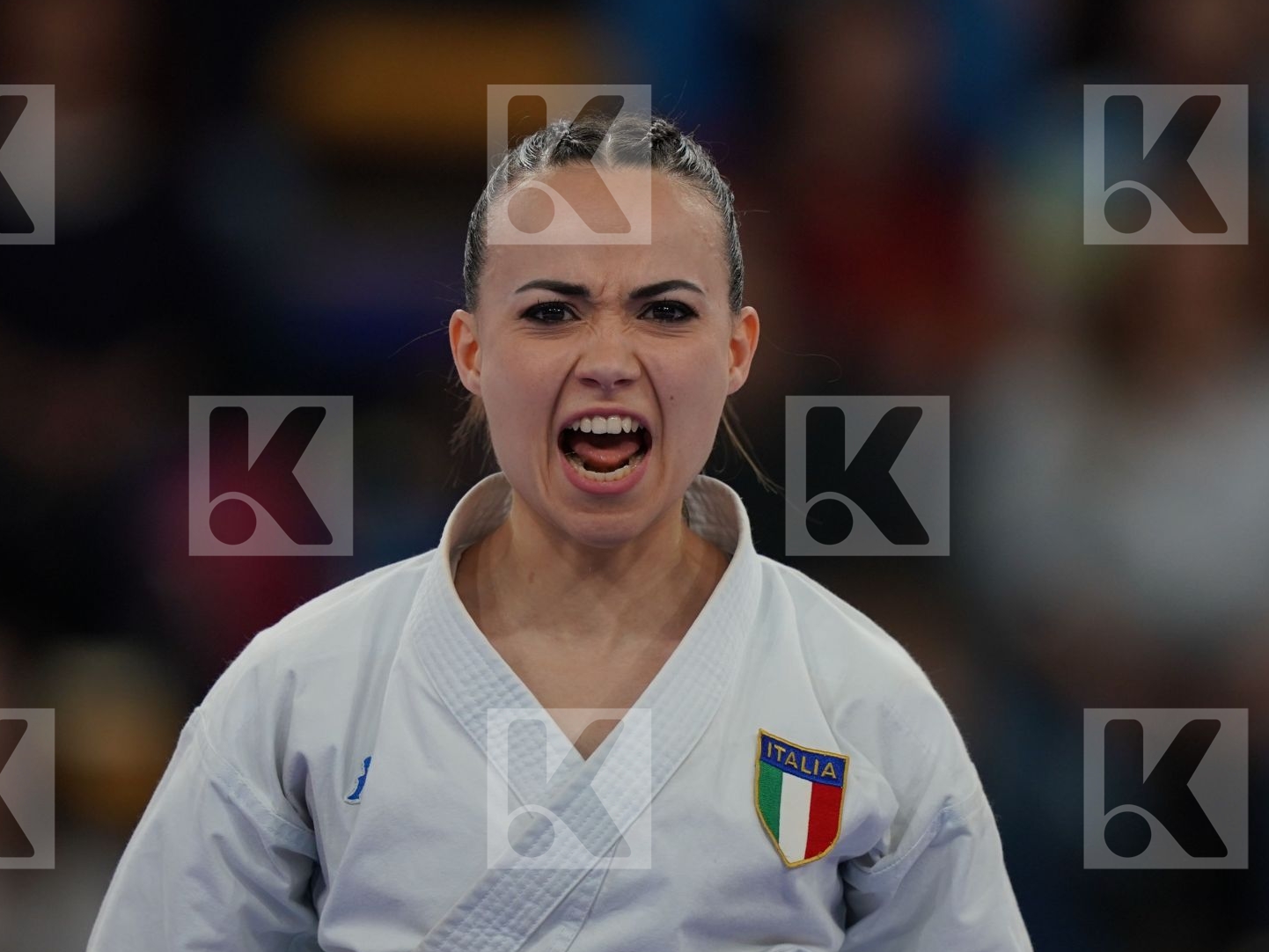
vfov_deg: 2.1
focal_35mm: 720
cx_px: 569
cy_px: 476
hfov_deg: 2.8
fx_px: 26399
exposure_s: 1/500
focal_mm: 400
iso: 640
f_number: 2.8
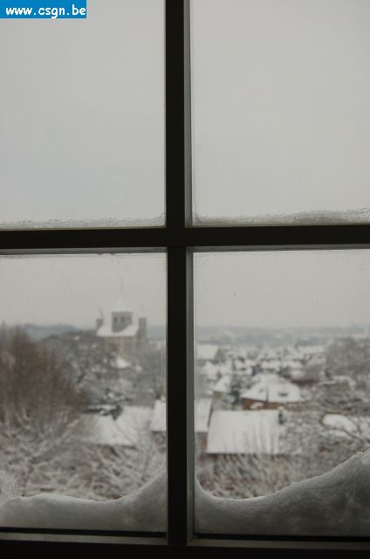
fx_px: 813
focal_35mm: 52
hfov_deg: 25.6
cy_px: 280
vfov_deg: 37.9
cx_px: 185
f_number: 6.7
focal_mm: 35
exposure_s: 1/180
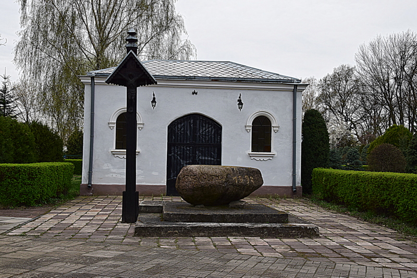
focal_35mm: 42
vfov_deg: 31.9
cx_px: 208
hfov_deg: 46.4
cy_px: 139
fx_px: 487
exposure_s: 1/200
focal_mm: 28
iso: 400
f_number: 10
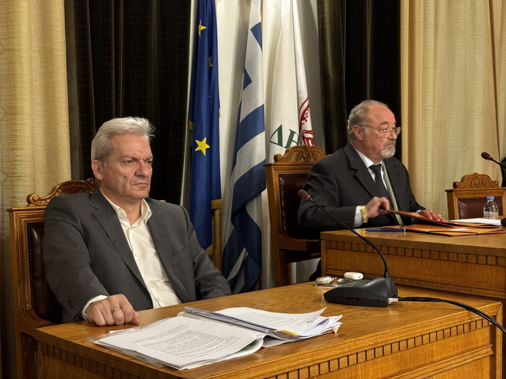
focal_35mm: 48
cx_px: 253
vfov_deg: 30.3
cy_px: 190
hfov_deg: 39.7
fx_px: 702
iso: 400
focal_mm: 6.76
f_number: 1.78
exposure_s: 1/33
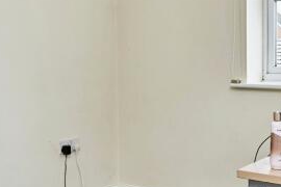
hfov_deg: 35.7
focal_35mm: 53
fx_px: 414
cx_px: 242
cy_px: 65
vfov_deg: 25.4
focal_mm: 14
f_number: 8
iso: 400
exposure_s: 1/160
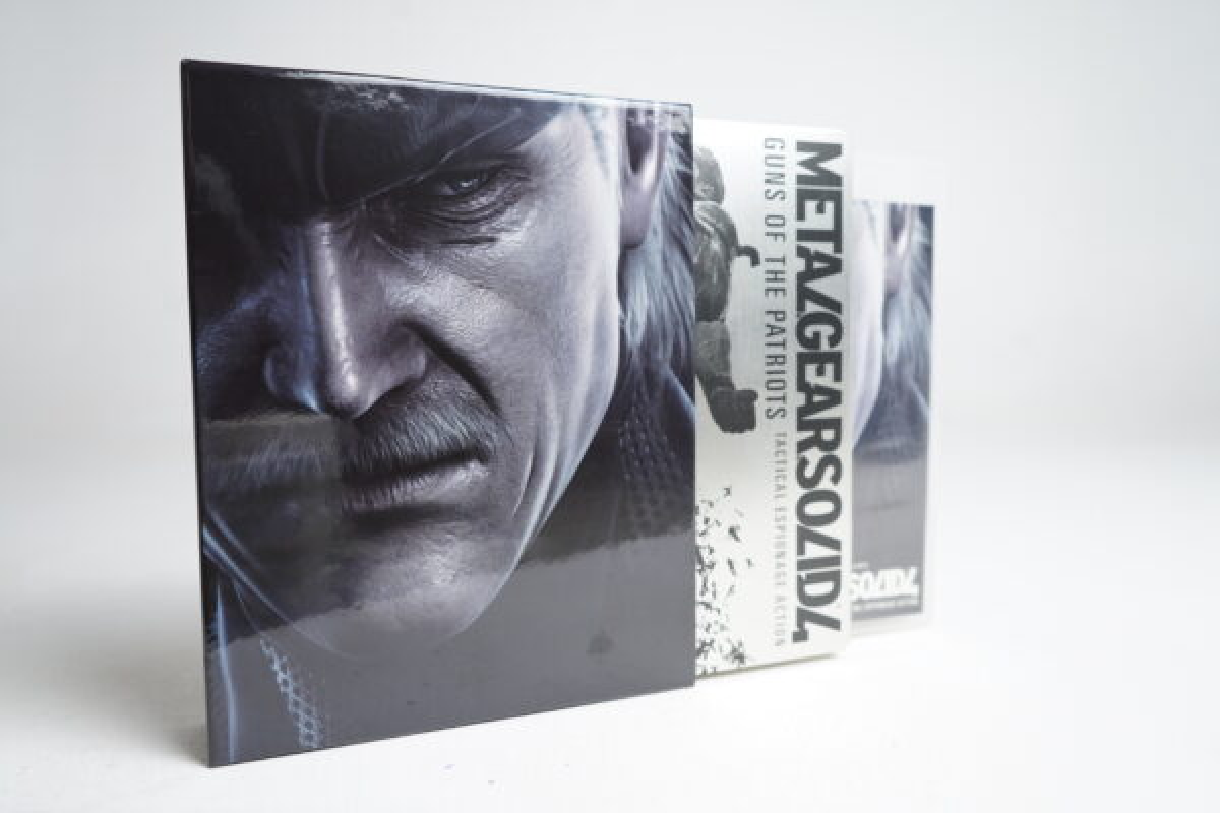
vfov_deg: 46.4
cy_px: 406
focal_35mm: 28
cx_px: 610
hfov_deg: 65.5
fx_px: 949
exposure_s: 1/30
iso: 250
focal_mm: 28
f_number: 5
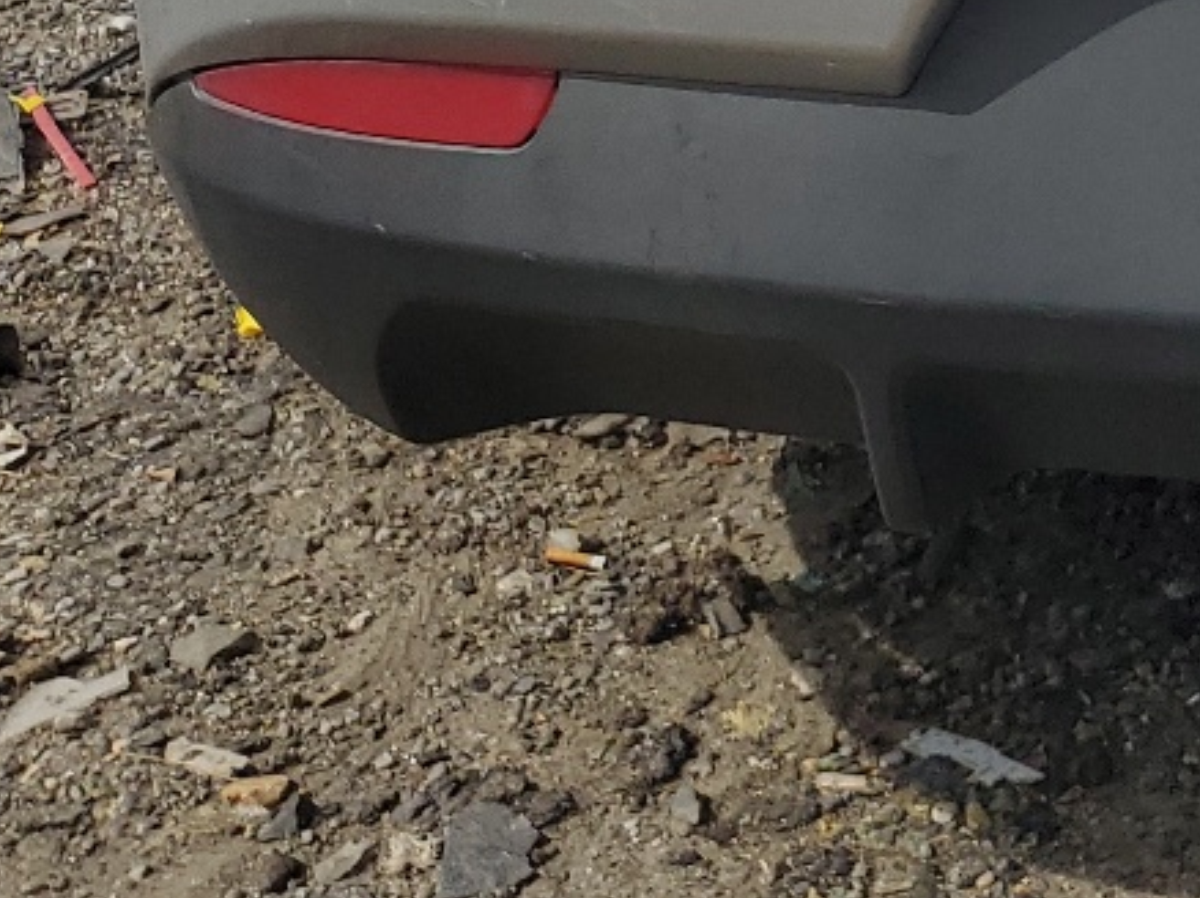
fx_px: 3291
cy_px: -624
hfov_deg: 18.0
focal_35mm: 95
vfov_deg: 14.1
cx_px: 1885
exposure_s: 1/5000
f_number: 1.5
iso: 50
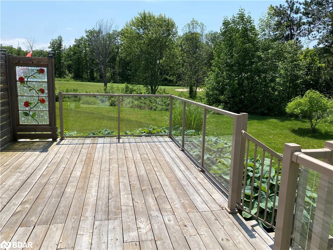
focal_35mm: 26
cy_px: 125
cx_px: 166
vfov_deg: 53.1
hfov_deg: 67.3
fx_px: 250
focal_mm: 4.25
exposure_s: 1/3401
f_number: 1.8
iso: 32
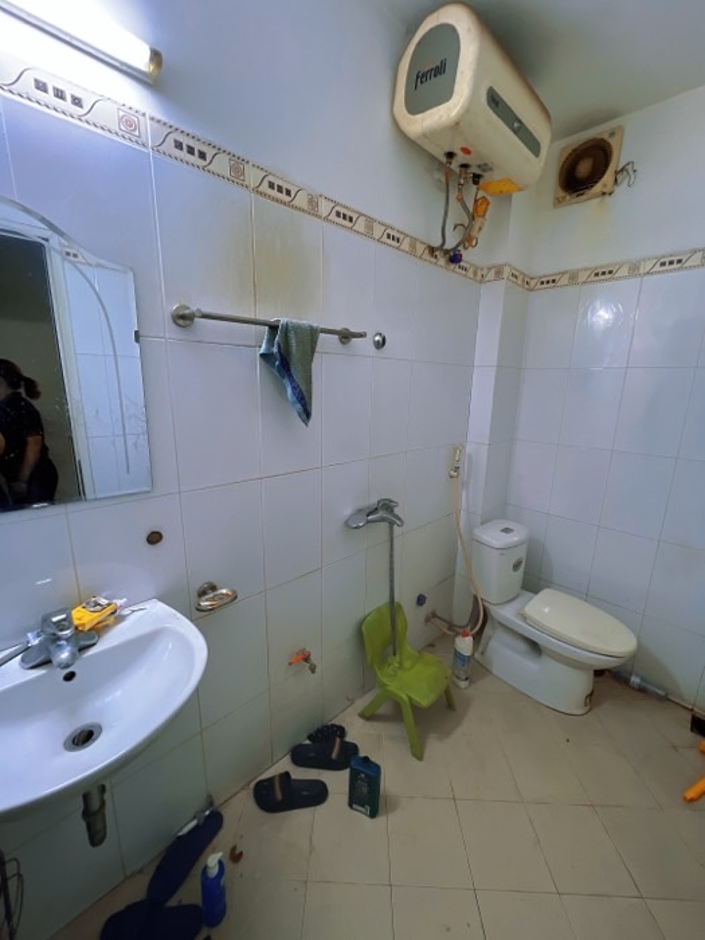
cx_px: 352
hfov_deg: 89.9
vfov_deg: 106.2
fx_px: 353
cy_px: 470
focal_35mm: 13
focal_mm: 1.57
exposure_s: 1/25
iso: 200
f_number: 1.8
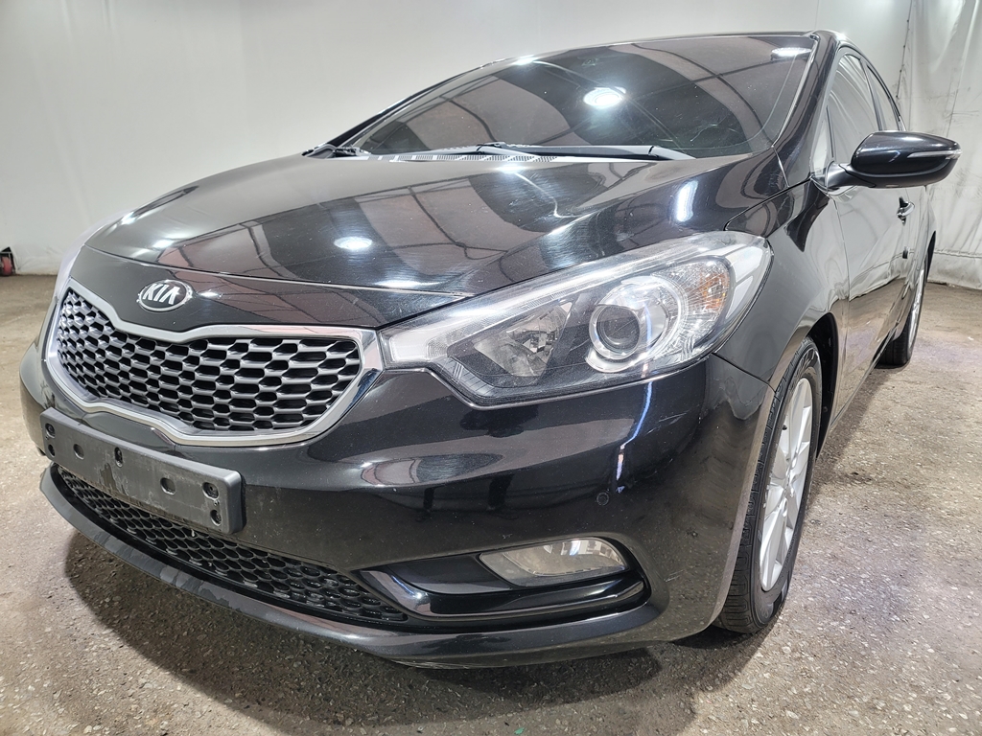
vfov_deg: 54.9
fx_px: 709
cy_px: 368
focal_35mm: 25
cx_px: 491
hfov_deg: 69.4
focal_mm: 7
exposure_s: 1/120
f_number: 1.8
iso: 125
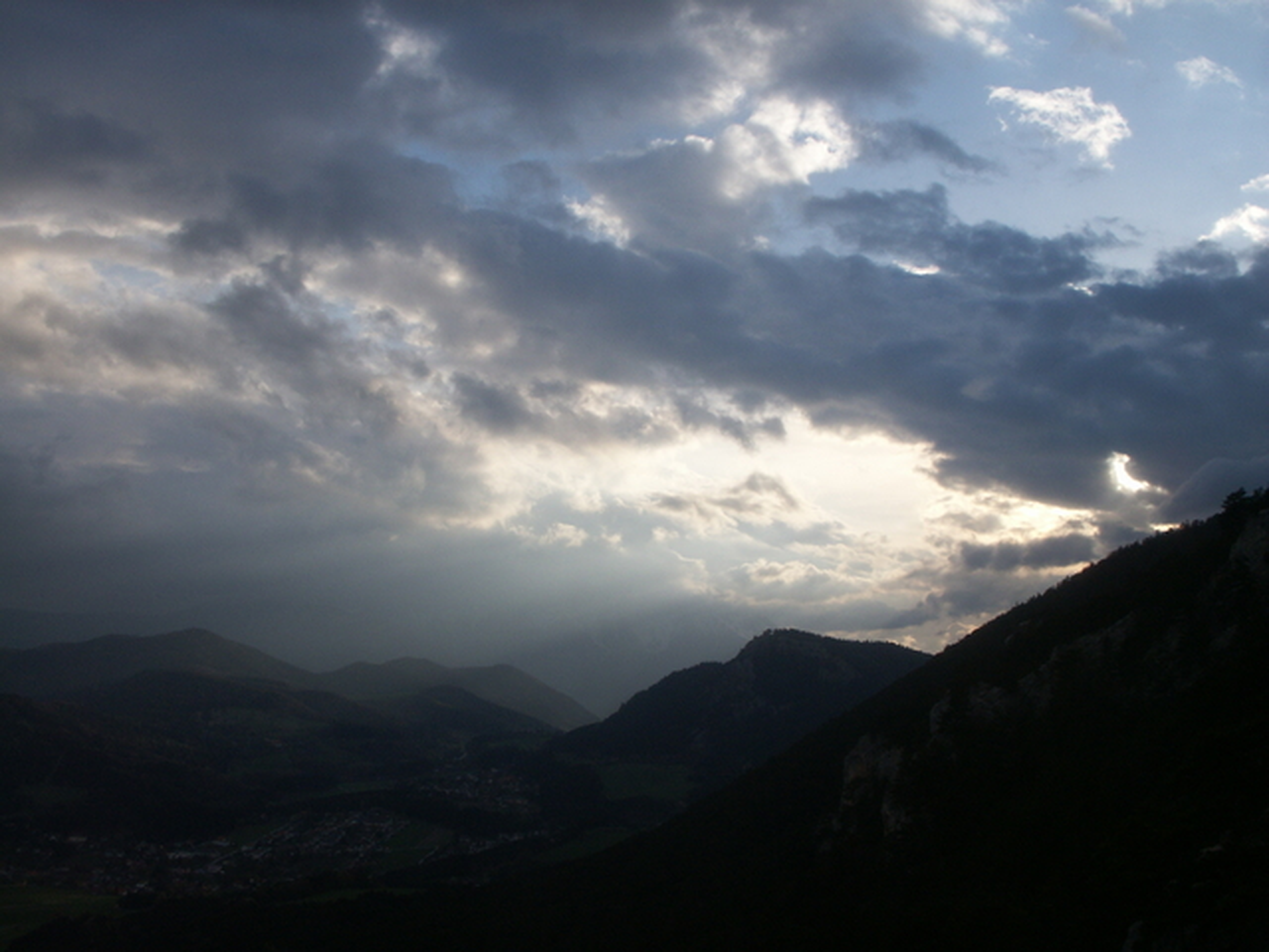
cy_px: 476
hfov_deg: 50.1
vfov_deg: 38.7
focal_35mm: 37
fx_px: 1356
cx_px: 634
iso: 50
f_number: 7.1
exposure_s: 1/250
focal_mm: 7.7
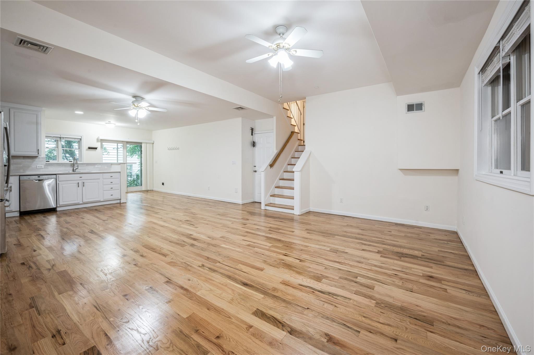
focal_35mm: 14
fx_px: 207
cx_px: 267
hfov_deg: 104.3
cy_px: 178
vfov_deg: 81.1
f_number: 11
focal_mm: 14
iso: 200
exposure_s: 1/2.5
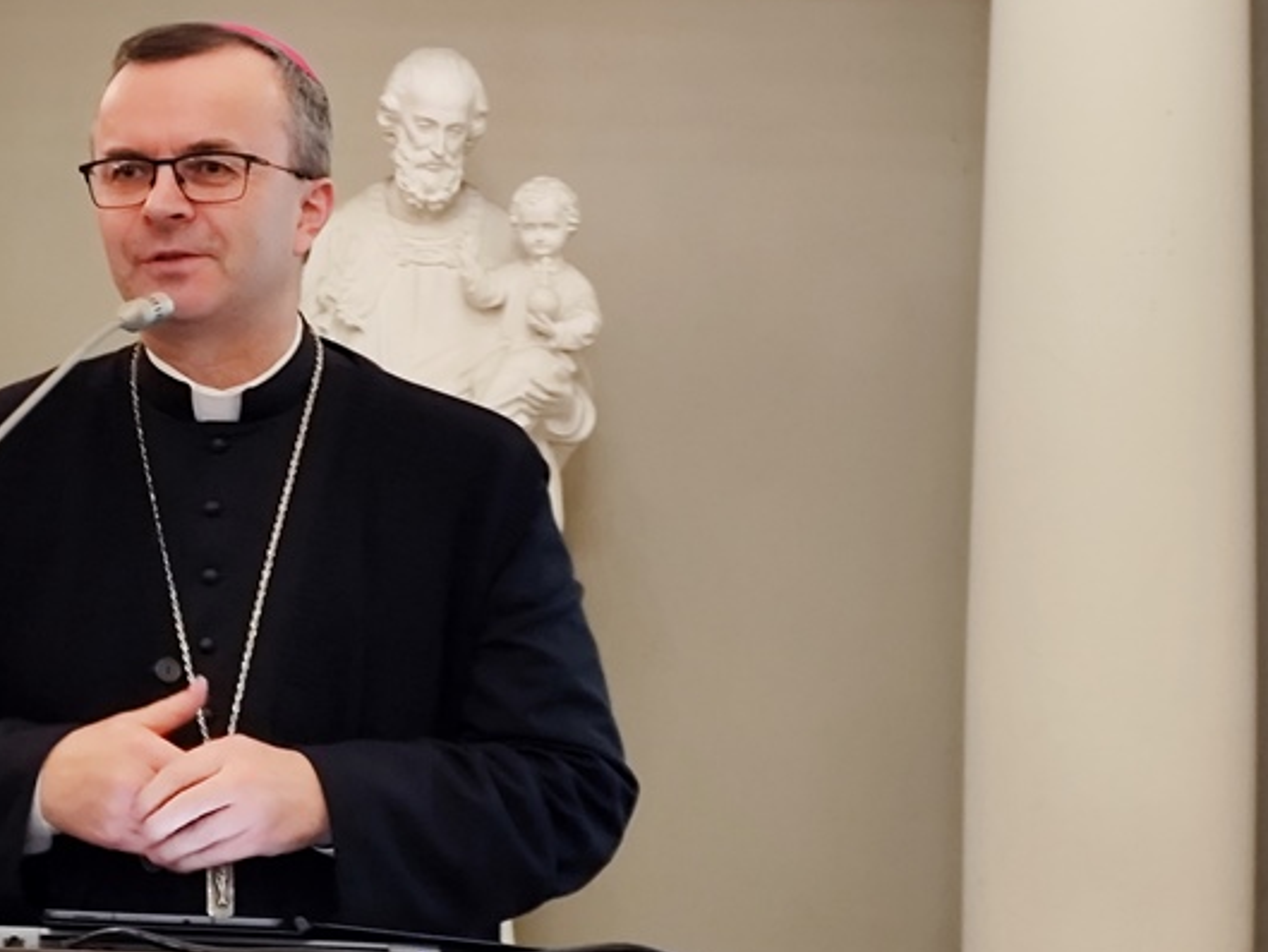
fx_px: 3261
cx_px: 218
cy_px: 276
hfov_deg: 21.7
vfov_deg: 16.5
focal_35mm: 89
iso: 640
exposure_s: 1/20
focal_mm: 6.19
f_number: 1.65
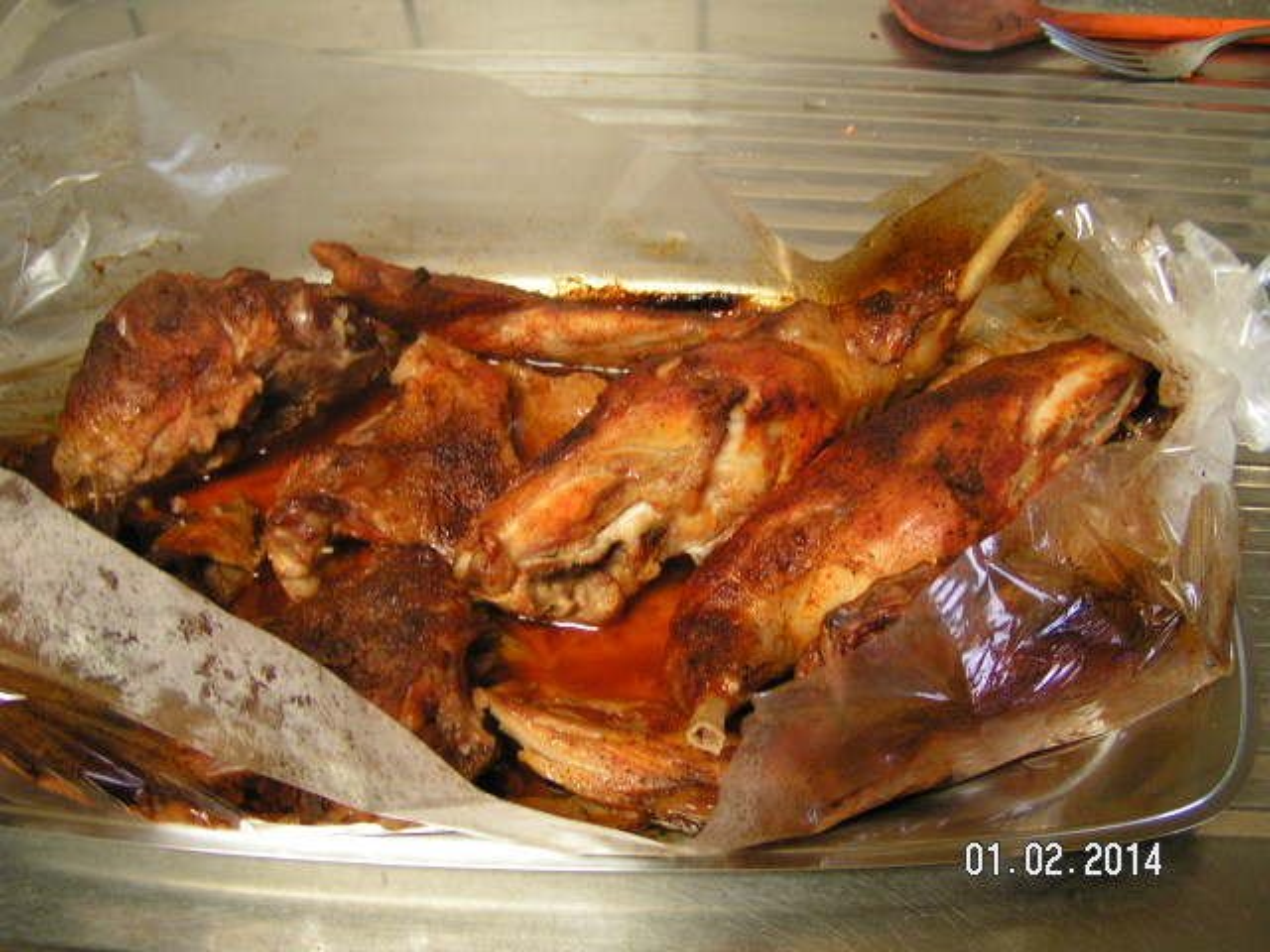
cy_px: 476
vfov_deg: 37.7
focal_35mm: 38
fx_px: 1394
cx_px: 635
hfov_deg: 49.0
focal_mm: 5.8
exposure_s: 1/6
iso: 200
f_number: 2.8
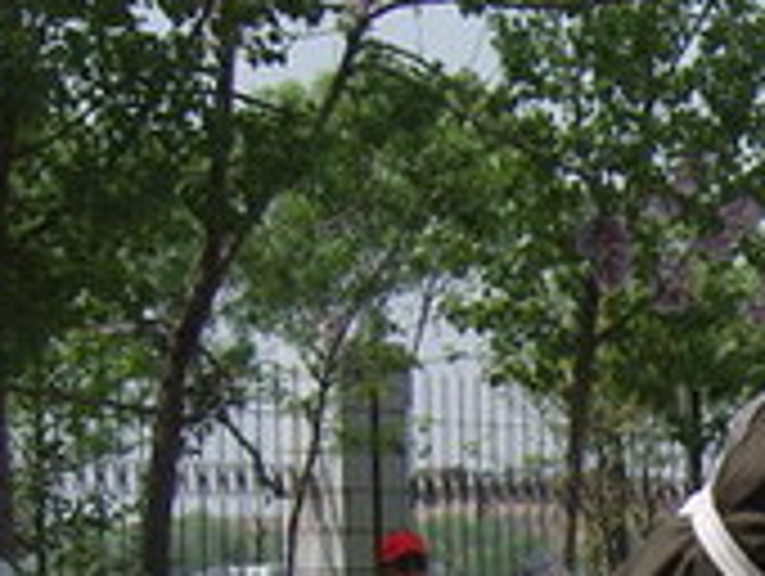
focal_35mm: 120
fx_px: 2656
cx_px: 1215
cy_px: 914
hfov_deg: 15.0
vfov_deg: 11.7
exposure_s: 1/400
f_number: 7
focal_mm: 7.3
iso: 100
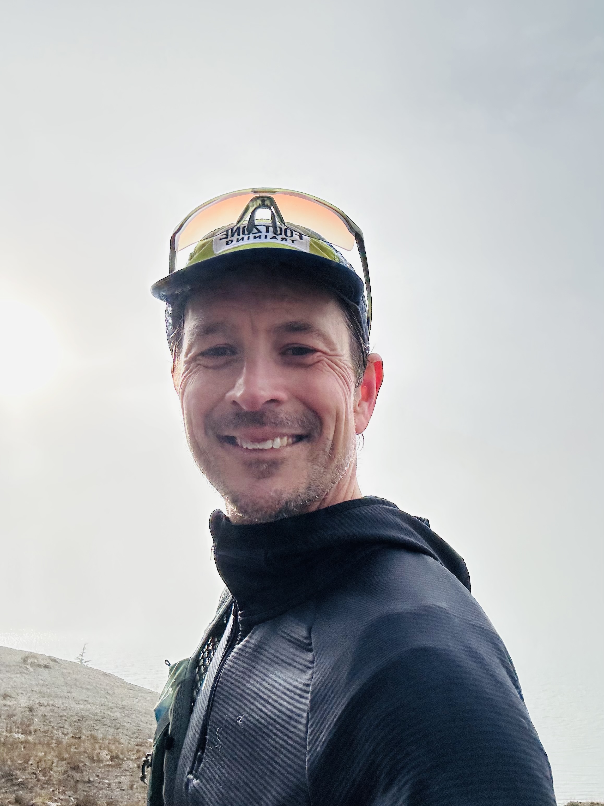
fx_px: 698
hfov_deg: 46.8
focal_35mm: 30
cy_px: 403
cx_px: 302
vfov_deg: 60.0
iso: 25
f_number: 1.9
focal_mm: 2.69
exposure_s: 1/3356
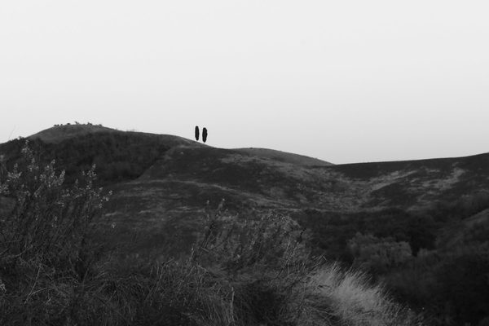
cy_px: 163
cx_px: 244
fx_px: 1059
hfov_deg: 26.0
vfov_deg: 17.5
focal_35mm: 78
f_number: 13
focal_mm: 52
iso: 6400
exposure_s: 1/160
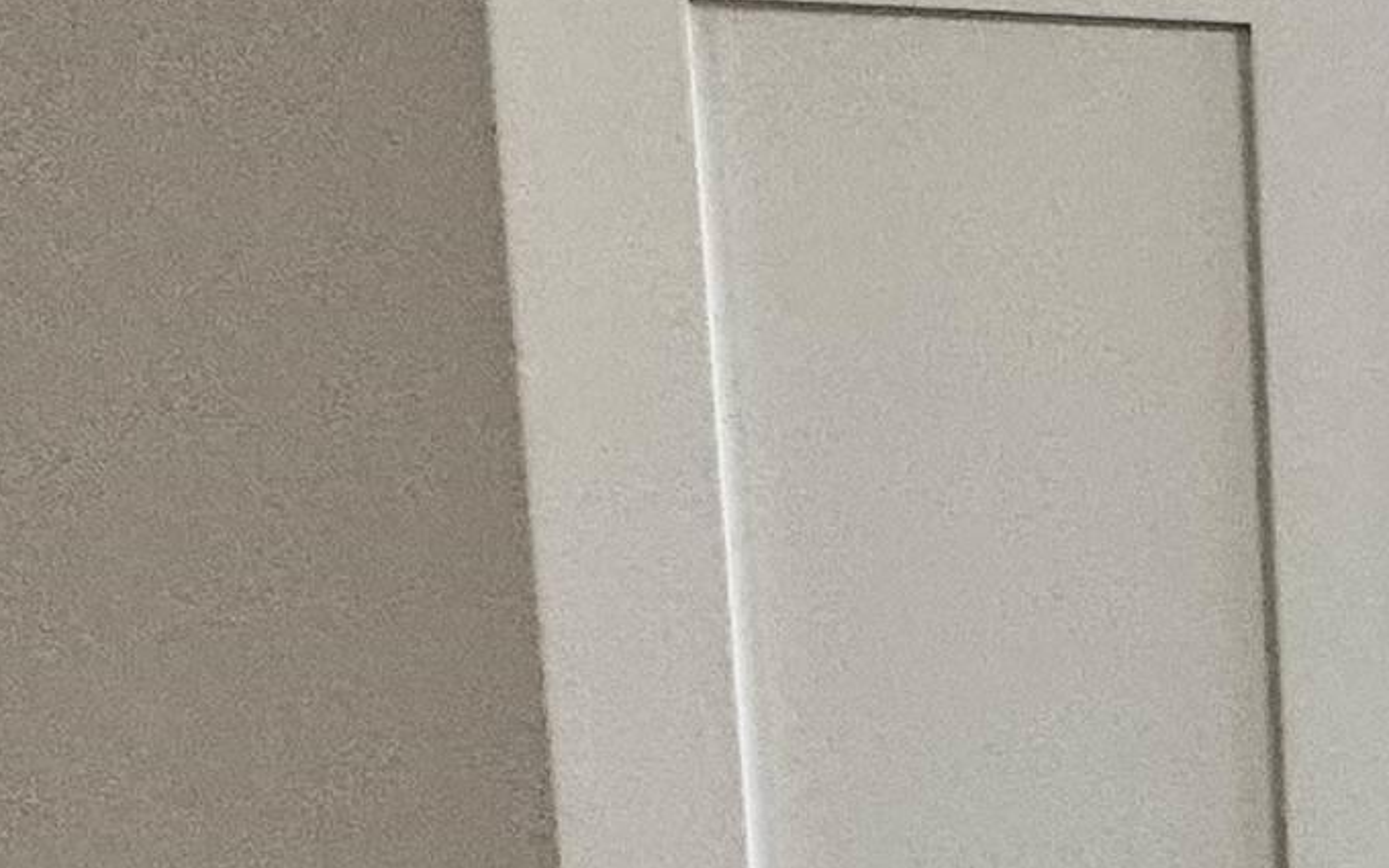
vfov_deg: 19.4
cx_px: 3046
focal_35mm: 67
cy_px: 445
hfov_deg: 17.1
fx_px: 2536
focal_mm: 2.22
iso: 125
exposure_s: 1/120
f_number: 2.2
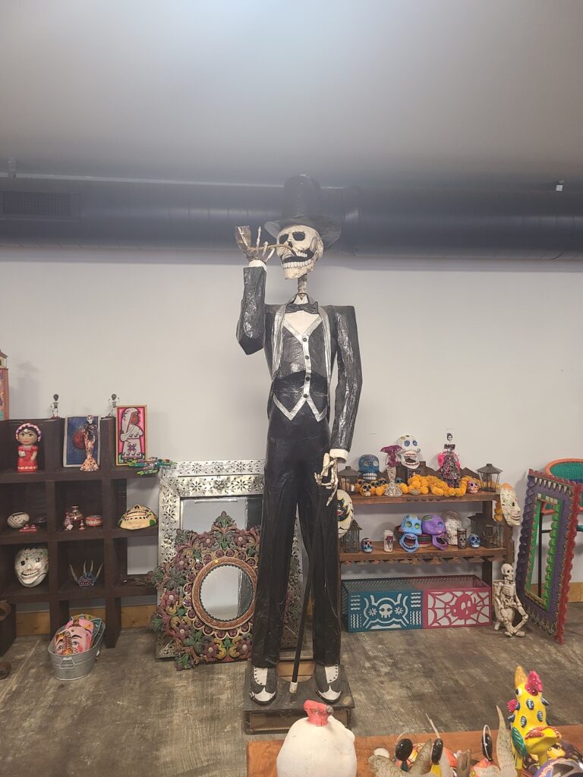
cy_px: 388
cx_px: 292
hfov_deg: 53.1
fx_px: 584
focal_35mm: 26
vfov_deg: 67.3
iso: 200
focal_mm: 5.4
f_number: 1.8
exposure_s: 1/40
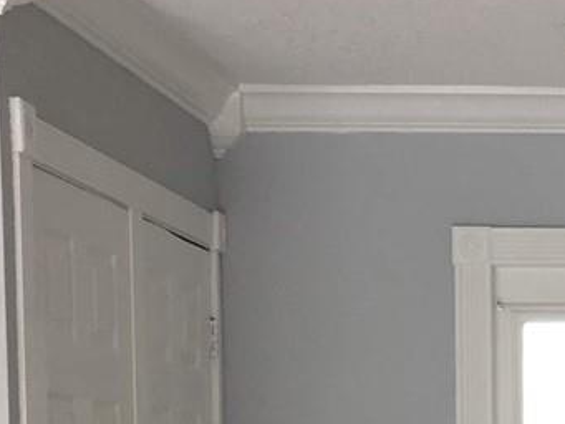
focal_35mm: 136
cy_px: 679
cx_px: 722
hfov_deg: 14.0
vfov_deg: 10.5
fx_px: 2221
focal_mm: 4.15
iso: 25
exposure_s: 1/60
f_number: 2.2
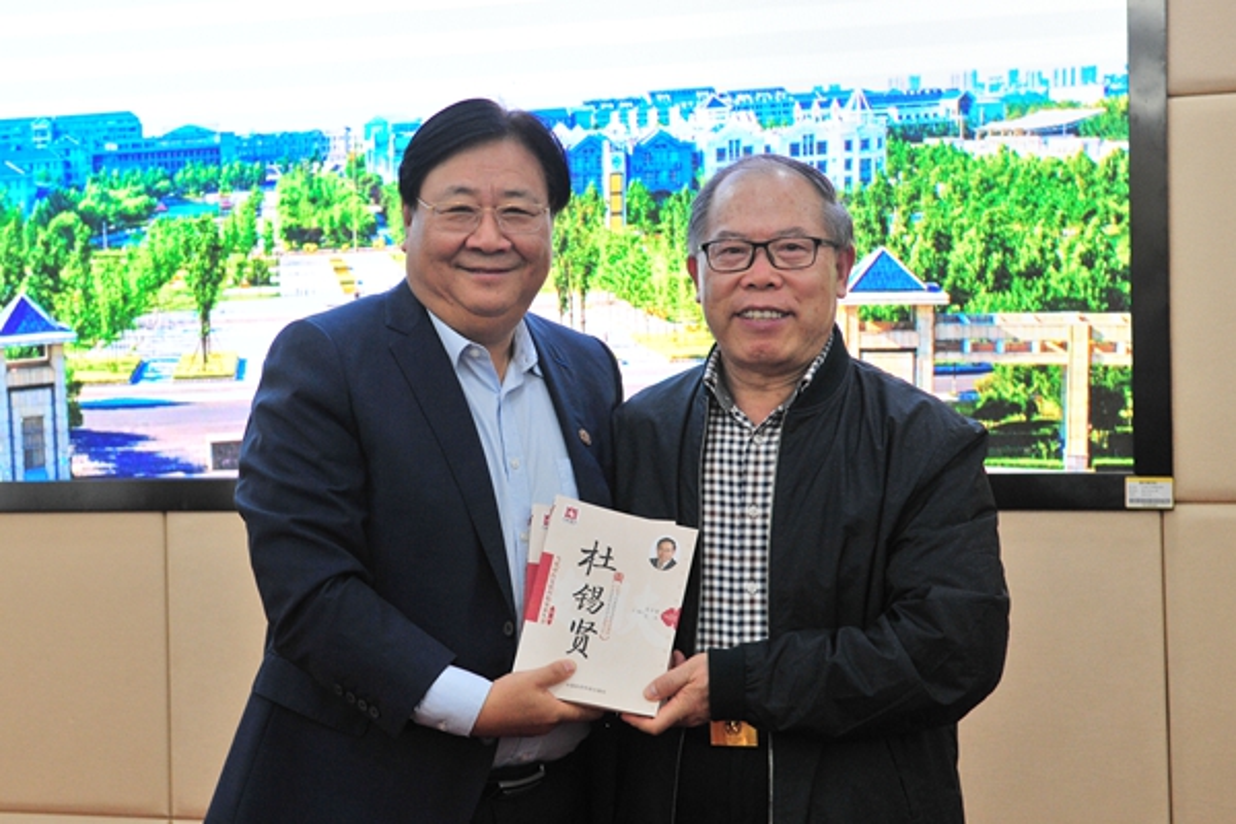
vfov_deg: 24.6
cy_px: 412
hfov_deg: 36.2
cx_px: 618
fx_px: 1888
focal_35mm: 55
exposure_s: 1/125
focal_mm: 55
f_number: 4
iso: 800
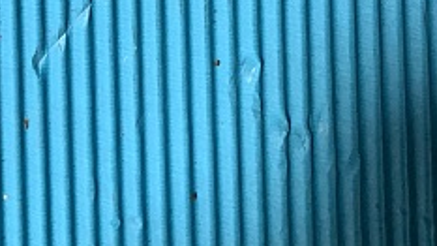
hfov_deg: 21.2
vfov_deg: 9.7
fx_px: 1135
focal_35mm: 98
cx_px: 29
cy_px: -476
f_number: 1.8
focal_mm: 4.25
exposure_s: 1/60
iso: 160
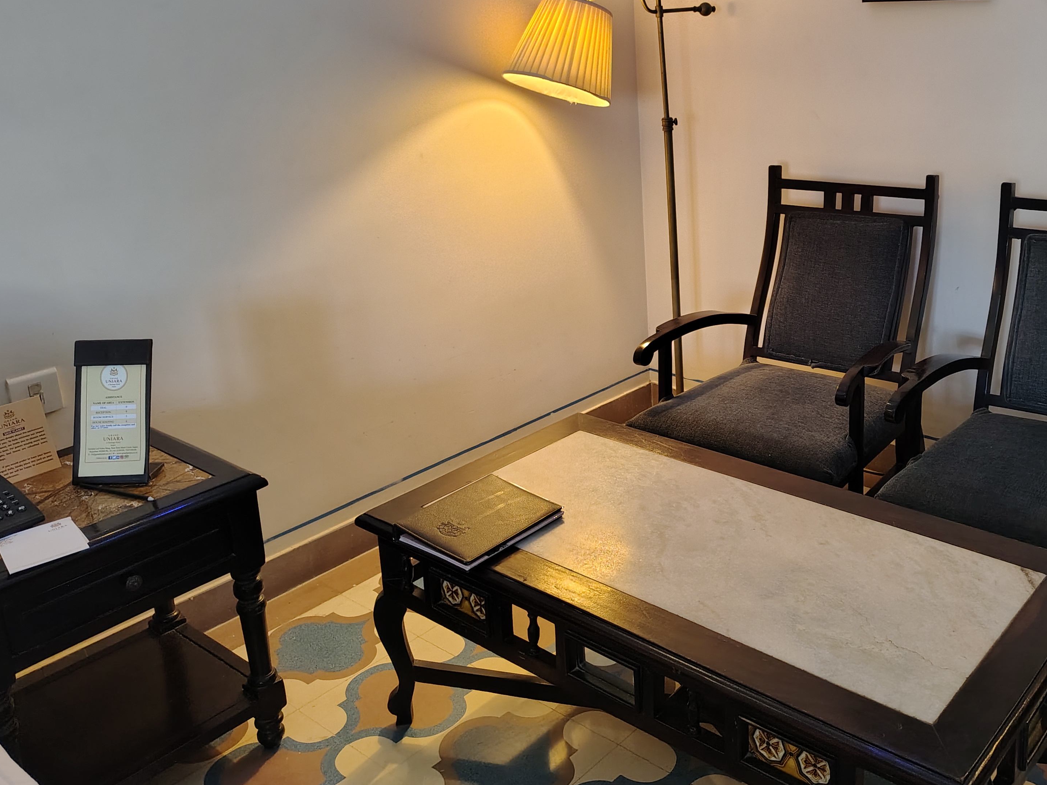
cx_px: 693
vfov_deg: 41.1
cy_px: 242
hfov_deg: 53.0
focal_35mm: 34
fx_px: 1028
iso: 1072
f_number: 1.8
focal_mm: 5.56
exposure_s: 1/50
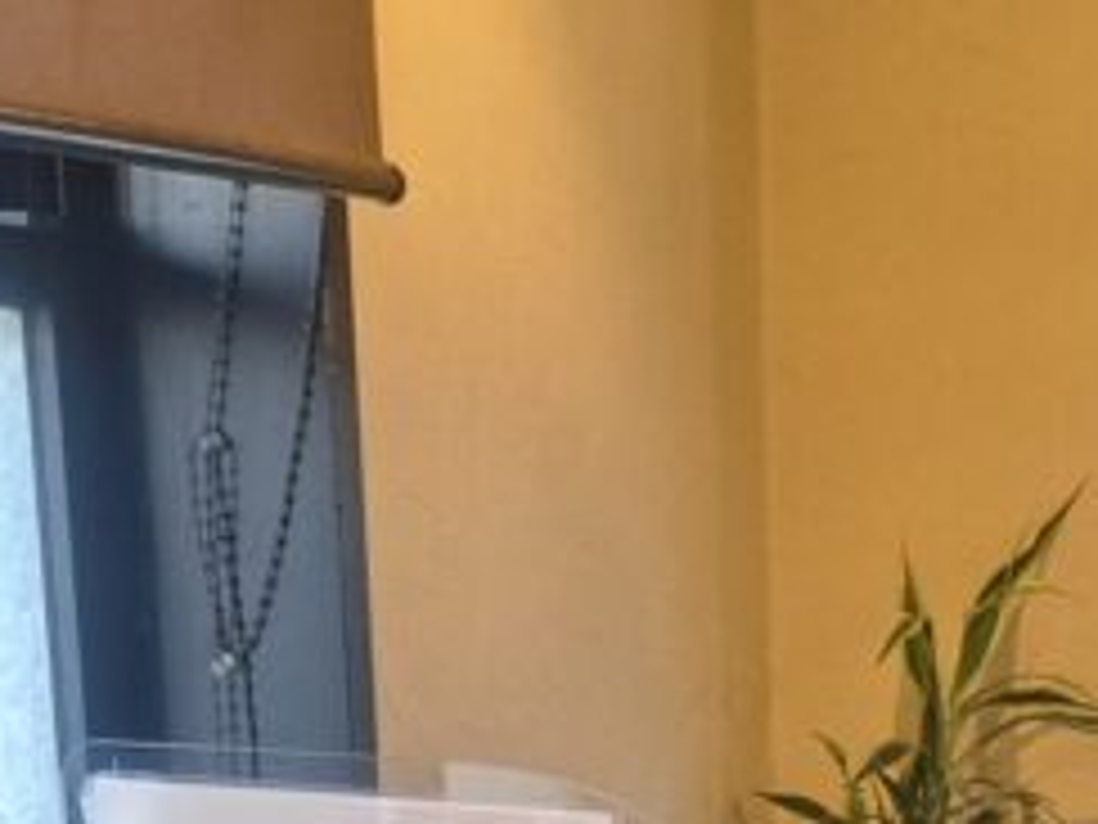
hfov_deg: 16.2
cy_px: 1702
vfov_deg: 11.2
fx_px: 3743
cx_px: 1179
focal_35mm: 118
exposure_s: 1/50
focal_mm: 5.23
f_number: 1.8
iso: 125
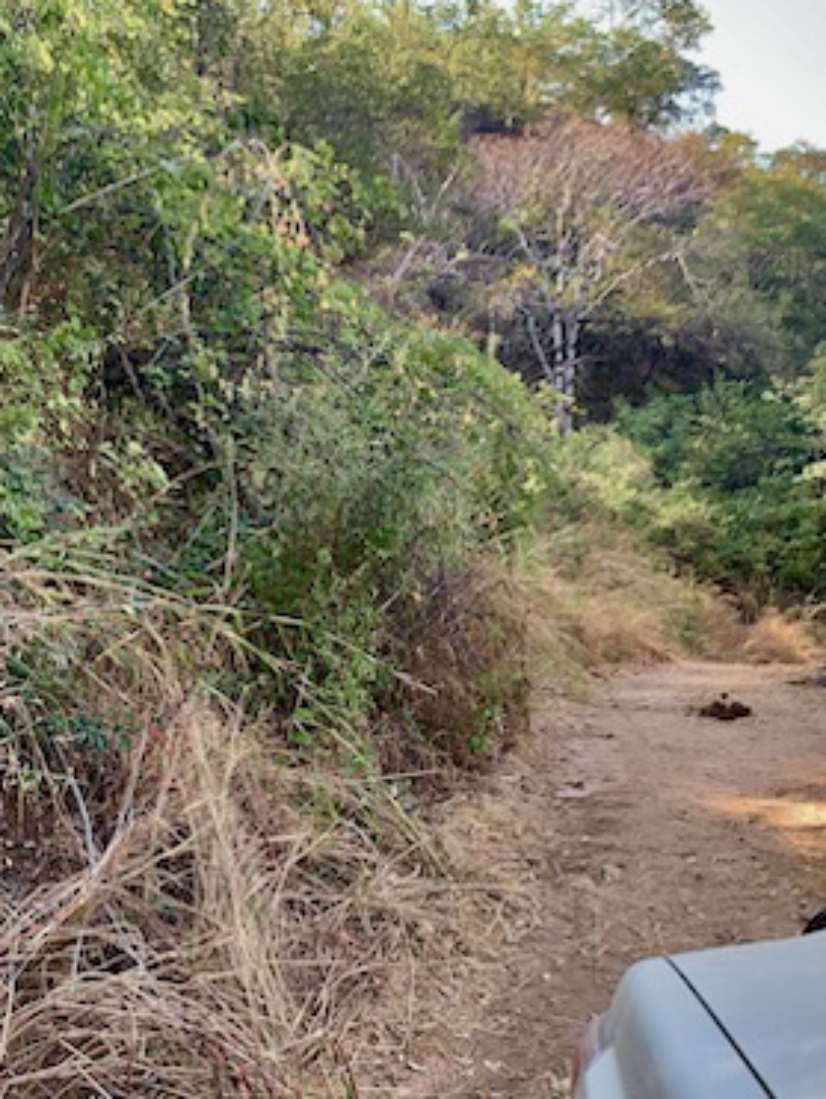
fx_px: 1112
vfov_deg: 52.6
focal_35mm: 35
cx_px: 394
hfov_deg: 40.8
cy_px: 547
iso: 25
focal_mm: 4.25
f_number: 1.8
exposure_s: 1/175
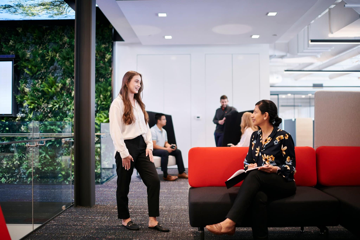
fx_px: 350
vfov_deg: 37.8
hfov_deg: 54.4
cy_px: 120
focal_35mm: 35
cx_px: 180
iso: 640
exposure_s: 1/200
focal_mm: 35
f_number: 1.4
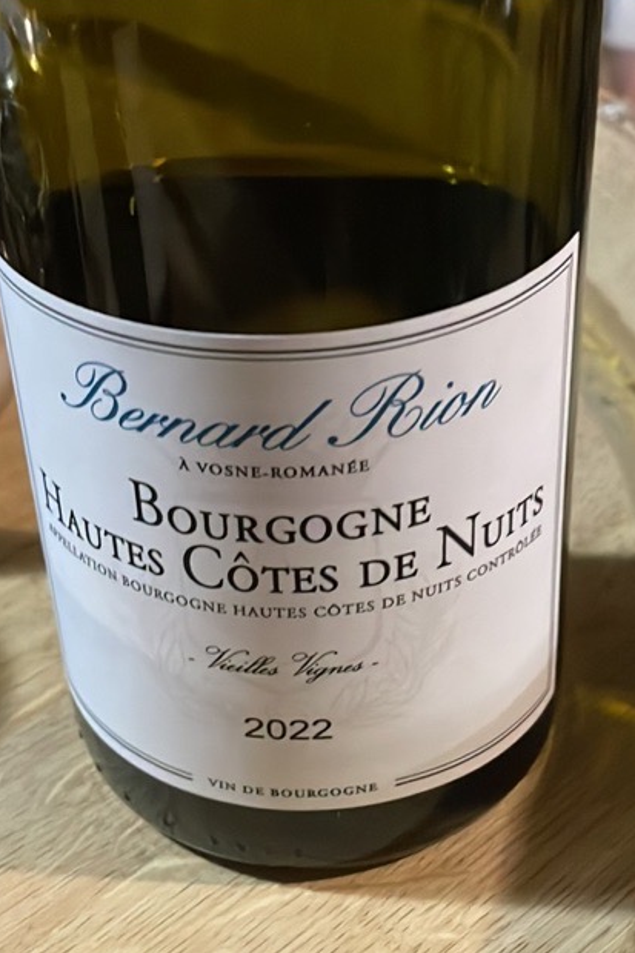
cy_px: 480
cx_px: 291
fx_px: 768
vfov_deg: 63.7
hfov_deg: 44.9
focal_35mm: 29
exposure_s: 1/40
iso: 1000
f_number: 1.6
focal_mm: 4.2
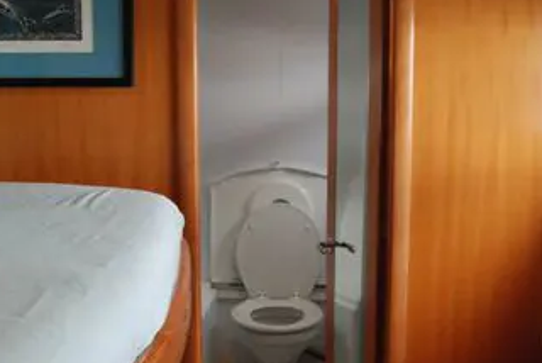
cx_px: 266
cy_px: 190
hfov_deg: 35.0
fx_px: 859
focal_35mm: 57
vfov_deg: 23.8
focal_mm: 19
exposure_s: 1/200
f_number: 7.1
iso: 1600
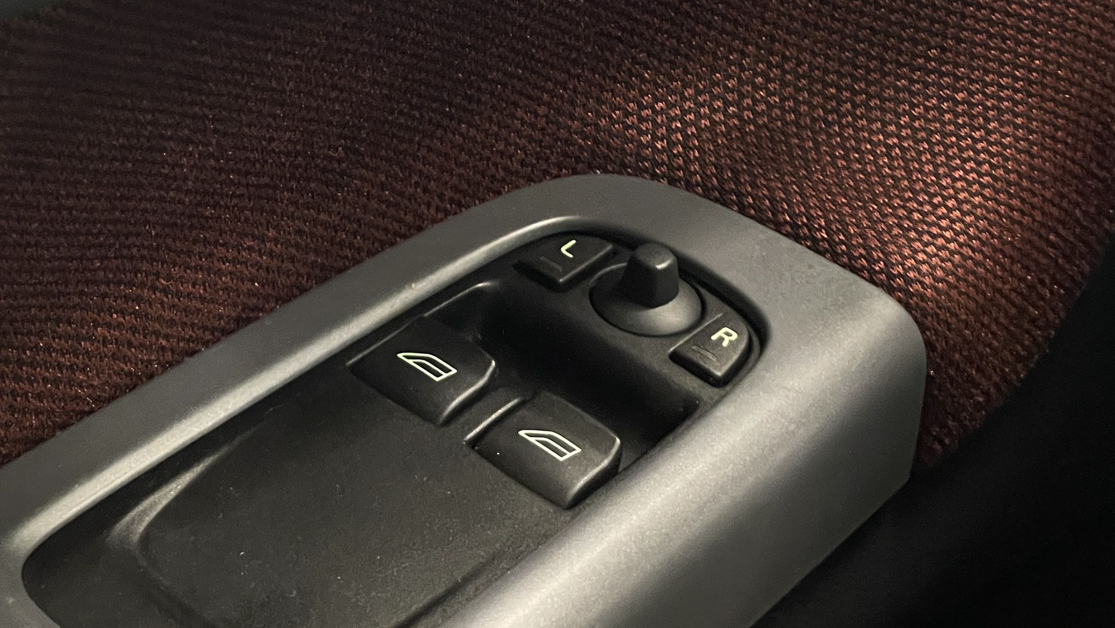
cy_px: -33
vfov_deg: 12.8
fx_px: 2750
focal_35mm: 93
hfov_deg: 22.9
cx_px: 416
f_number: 2
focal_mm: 6
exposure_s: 1/33
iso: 800
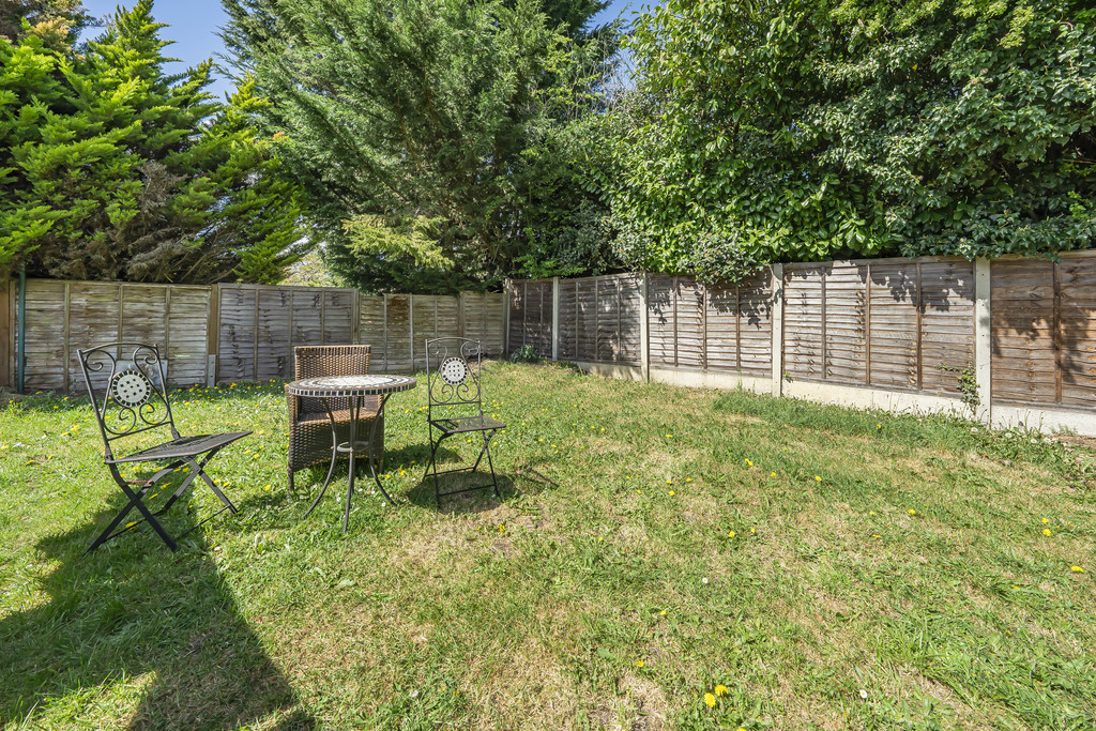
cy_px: 366
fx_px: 365
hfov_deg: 112.6
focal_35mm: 12
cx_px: 548
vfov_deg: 90.0
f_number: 9
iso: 320
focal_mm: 12
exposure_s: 1/640
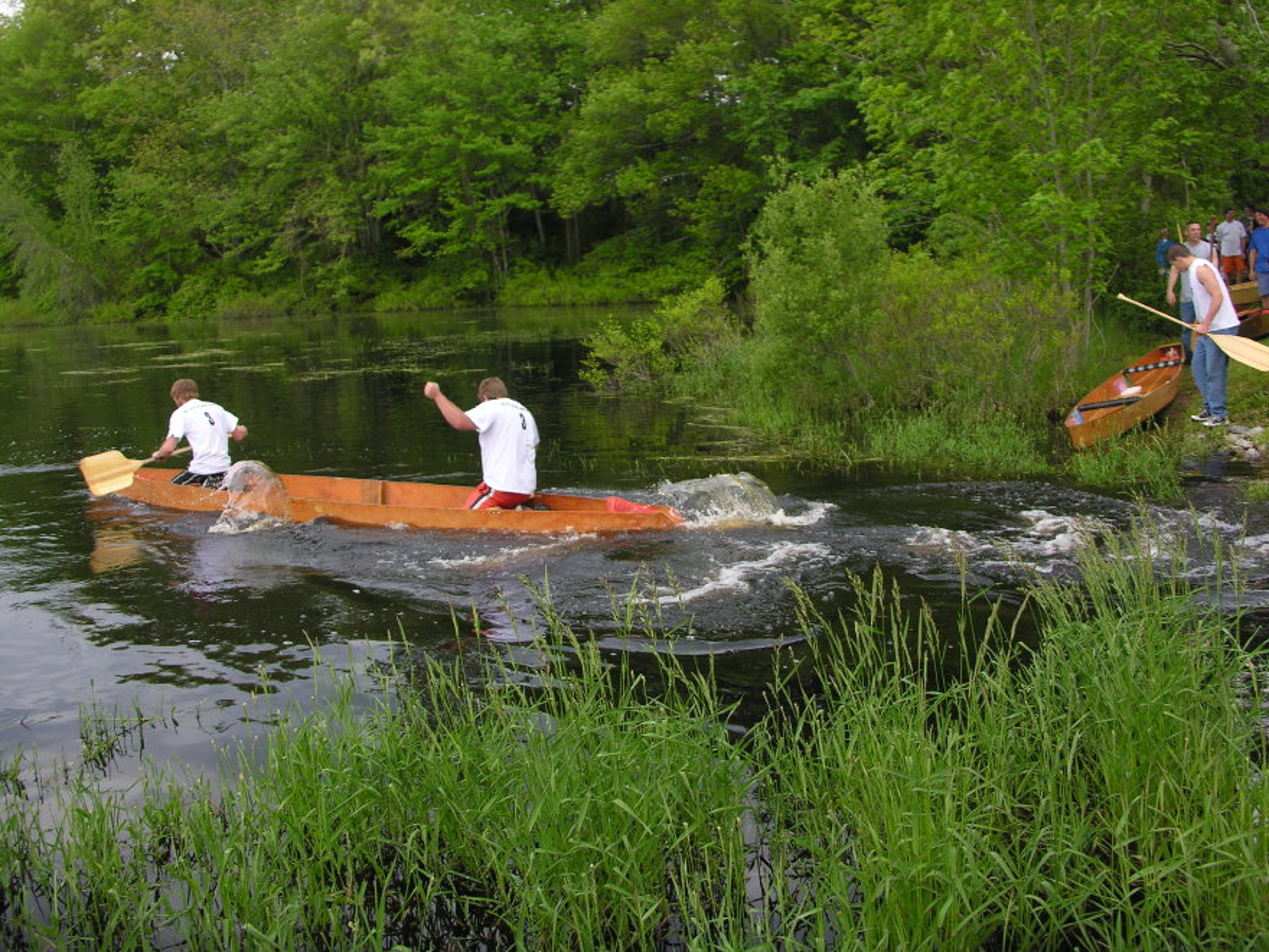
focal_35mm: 35
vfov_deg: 40.7
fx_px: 1283
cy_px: 476
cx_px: 634
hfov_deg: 52.6
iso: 50
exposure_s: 1/250
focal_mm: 8.9
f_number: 2.8
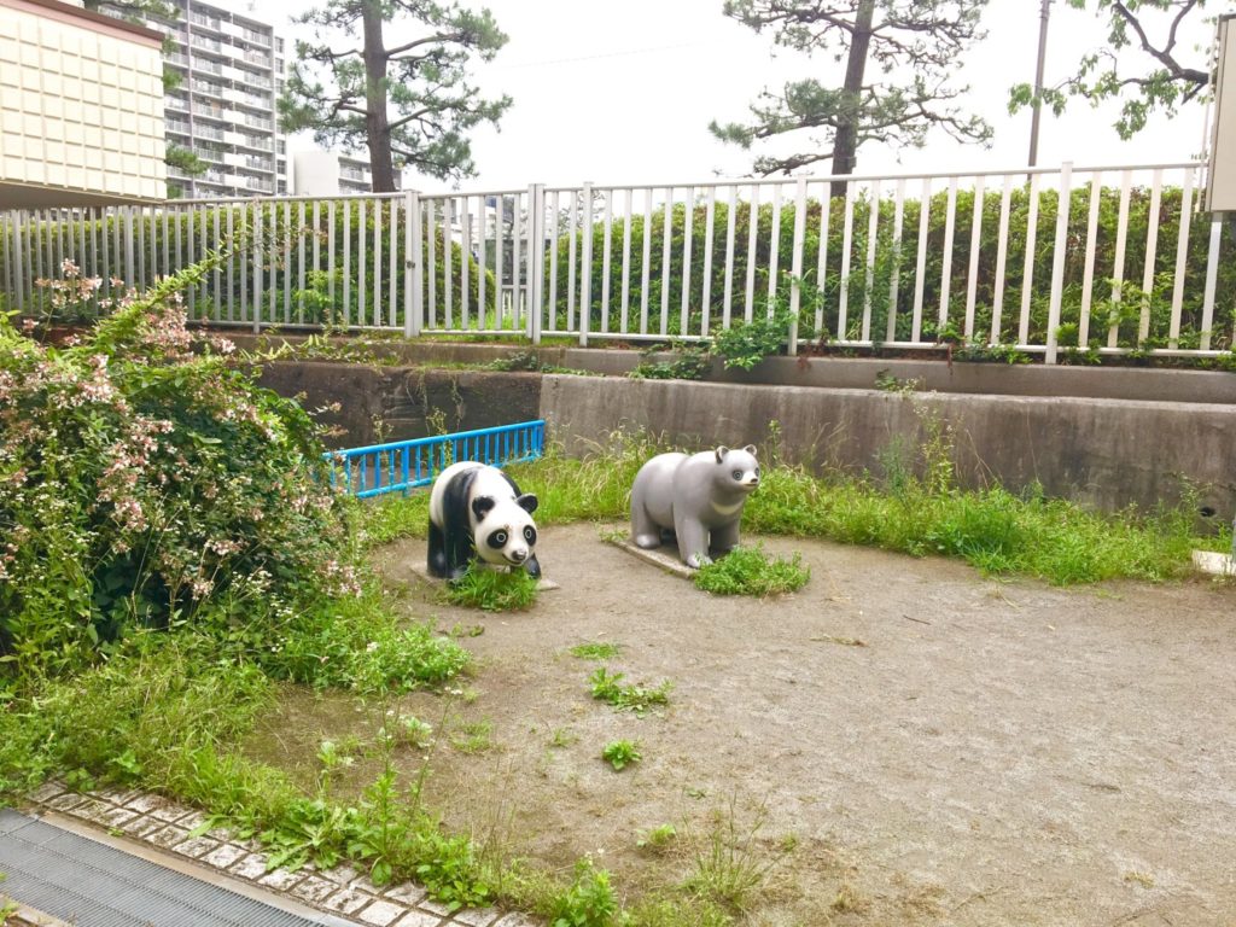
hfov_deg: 61.7
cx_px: 618
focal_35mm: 29
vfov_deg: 48.2
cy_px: 464
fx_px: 1035
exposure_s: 1/348
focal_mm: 4.15
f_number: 2.2
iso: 25
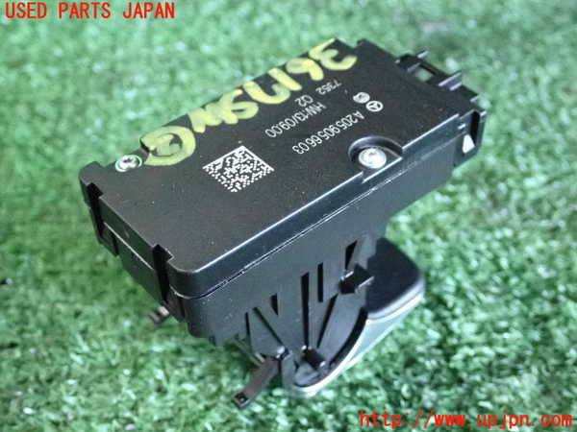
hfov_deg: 35.5
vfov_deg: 27.0
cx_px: 288
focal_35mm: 54
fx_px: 900
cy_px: 216
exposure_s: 1/125
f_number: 3.3
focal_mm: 9.65
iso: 5000
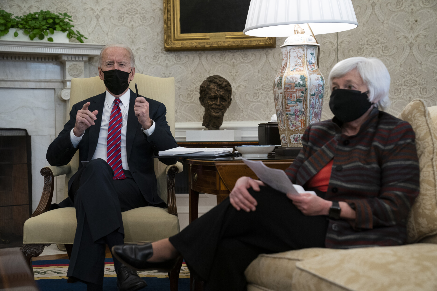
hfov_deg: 35.1
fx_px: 692
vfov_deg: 23.8
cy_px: 146
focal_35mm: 57
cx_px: 218
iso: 2000
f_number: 3.5
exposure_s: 1/500
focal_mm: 57
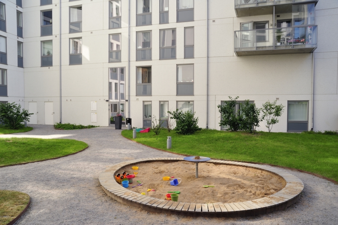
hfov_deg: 65.5
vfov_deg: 46.3
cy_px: 112
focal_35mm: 28
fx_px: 263
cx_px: 169
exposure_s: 1/125
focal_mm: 28
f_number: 8
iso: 200
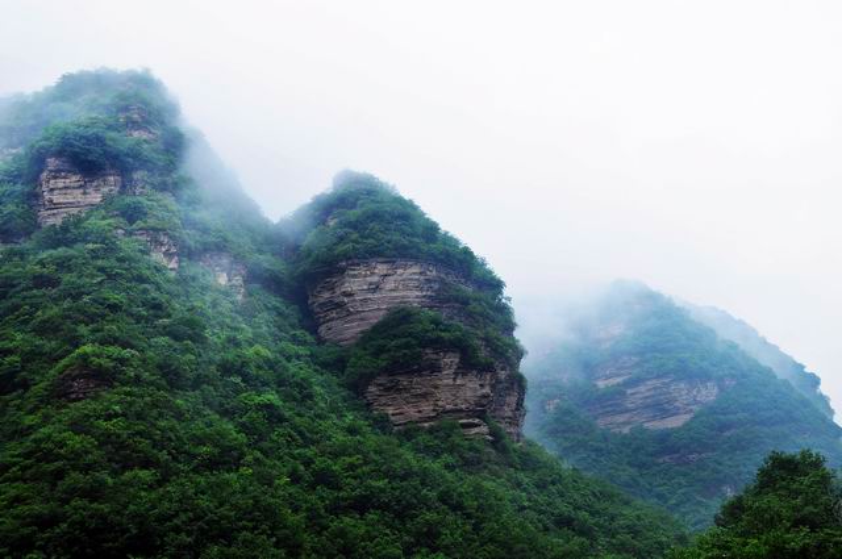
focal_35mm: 40
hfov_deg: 48.0
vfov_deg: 32.9
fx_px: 946
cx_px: 421
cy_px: 280
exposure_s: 1/200
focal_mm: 27
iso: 200
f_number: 7.1
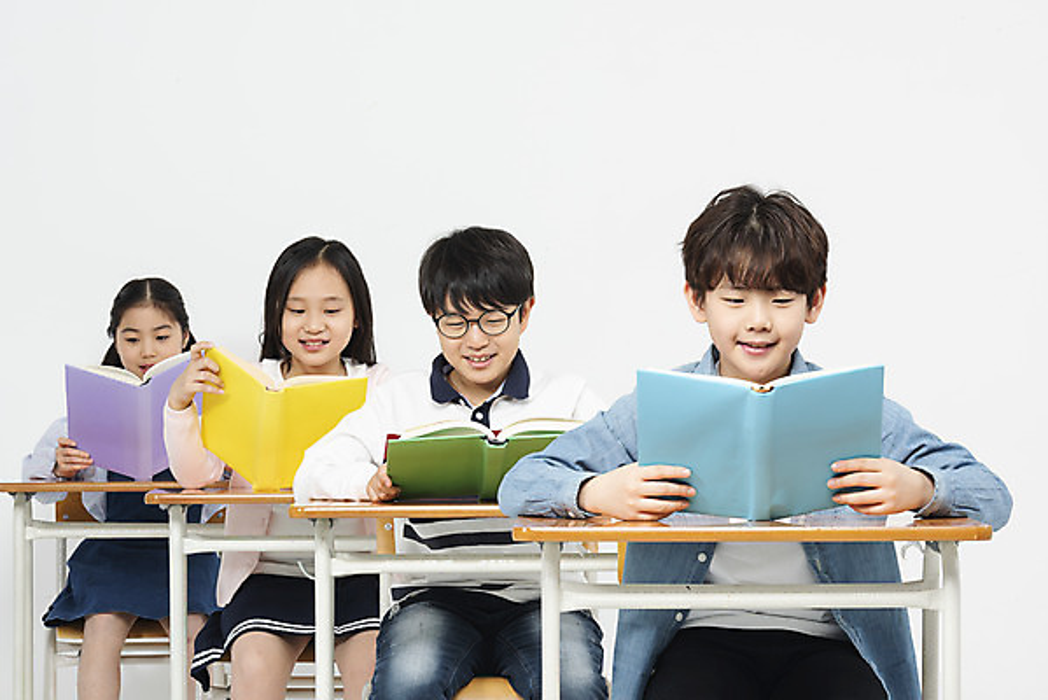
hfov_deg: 17.6
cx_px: 524
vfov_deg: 11.8
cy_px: 350
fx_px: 3378
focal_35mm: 116
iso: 100
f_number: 16
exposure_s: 1/125
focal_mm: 116
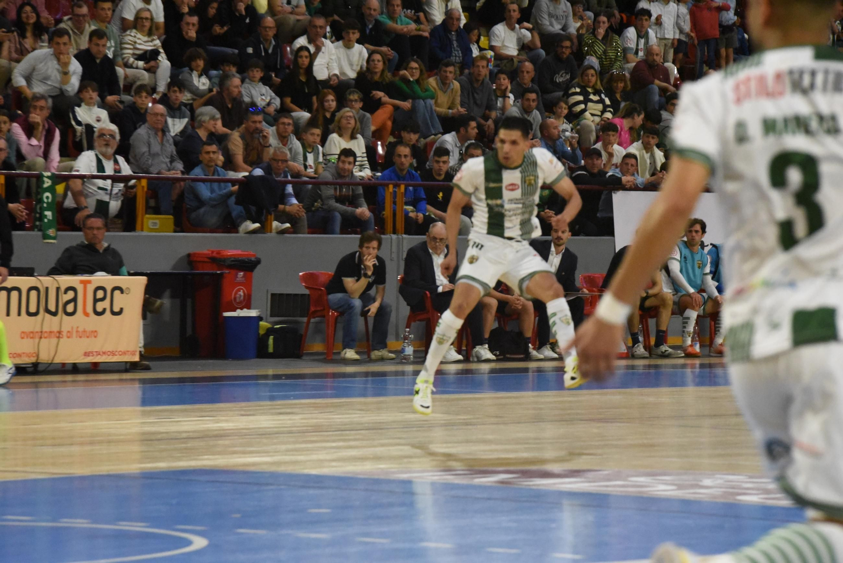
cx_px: 422
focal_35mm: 200
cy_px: 282
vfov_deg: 6.9
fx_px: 4685
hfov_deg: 10.3
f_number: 6.3
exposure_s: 1/800
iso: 12800
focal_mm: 200
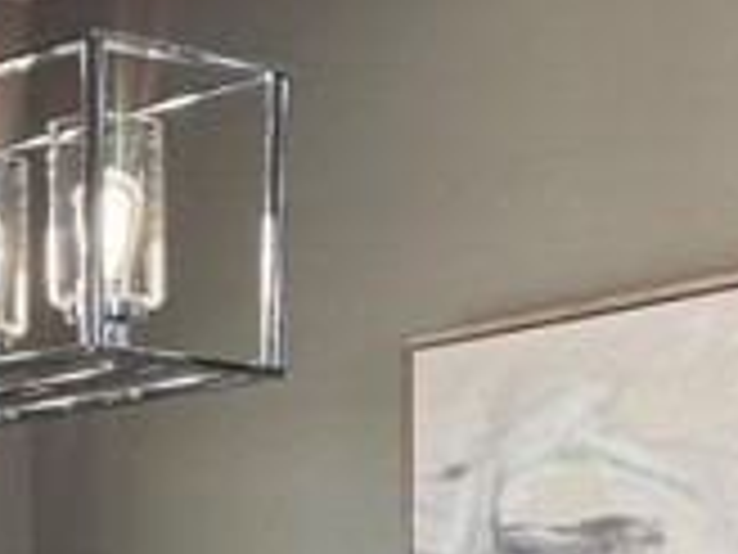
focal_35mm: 150
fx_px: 3198
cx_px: 76
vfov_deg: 9.3
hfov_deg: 13.1
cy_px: 1072
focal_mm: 6.76
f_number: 1.78
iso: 100
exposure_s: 1/120
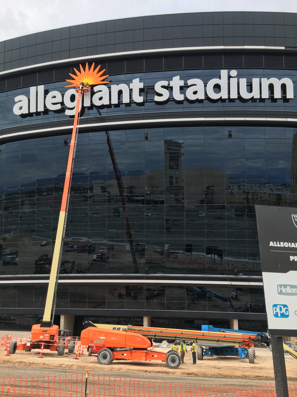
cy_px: 198
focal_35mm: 29
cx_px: 148
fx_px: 332
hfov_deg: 48.2
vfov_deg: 61.7
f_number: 2.2
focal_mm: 4.15
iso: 25
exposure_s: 1/705
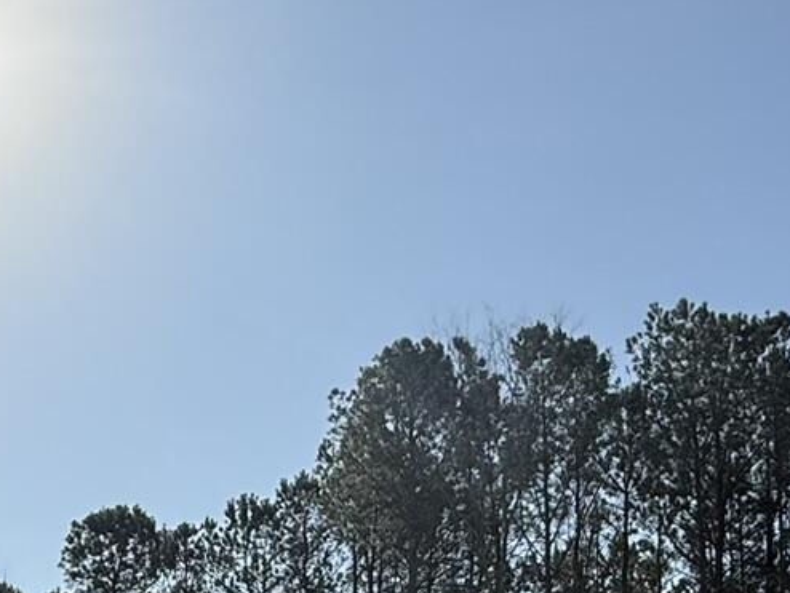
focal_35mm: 58
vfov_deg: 22.4
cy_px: 786
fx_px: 1324
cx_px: -18
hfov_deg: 30.6
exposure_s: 1/4425
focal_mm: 2.22
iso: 50
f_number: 2.2
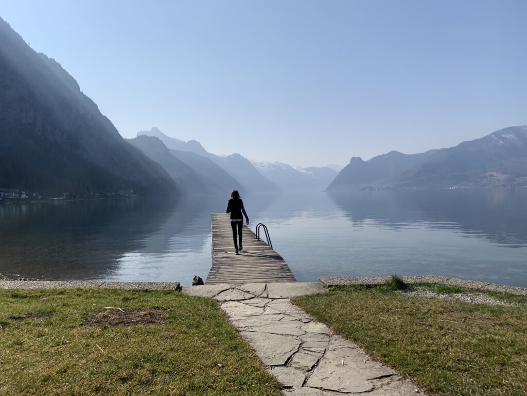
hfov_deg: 67.3
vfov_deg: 53.1
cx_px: 264
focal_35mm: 26
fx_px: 396
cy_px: 198
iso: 25
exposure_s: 1/4274
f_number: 1.8
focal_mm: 4.25
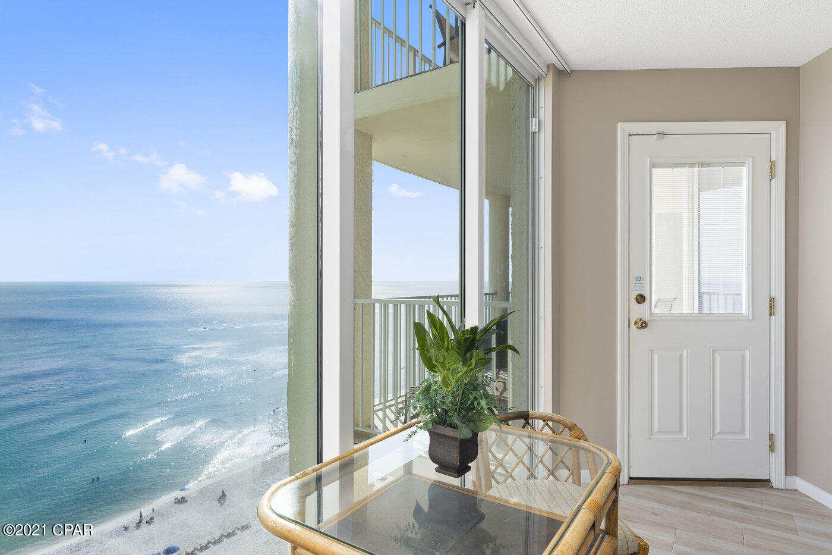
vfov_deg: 61.9
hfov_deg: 84.0
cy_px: 278
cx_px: 416
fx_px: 462
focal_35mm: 20
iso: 320
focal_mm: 20
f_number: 9
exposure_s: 1/60
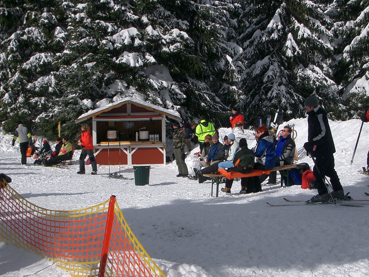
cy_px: 138
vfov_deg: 23.7
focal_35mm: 62
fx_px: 661
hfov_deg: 31.2
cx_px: 184
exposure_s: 1/800
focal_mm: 10.2
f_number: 5.6
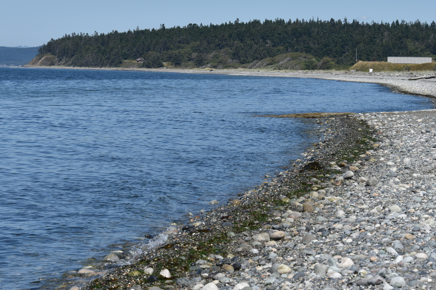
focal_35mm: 130
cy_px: 101
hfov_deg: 15.8
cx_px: 200
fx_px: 1574
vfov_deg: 10.5
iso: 100
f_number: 10
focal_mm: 92
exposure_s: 1/400
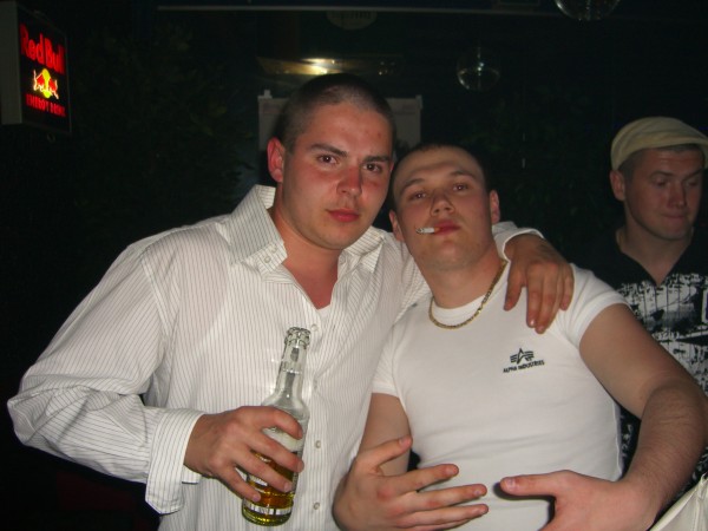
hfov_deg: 49.0
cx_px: 354
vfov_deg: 37.7
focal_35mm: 38
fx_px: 777
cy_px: 266
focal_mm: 7.9
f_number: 2.8
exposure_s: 1/60
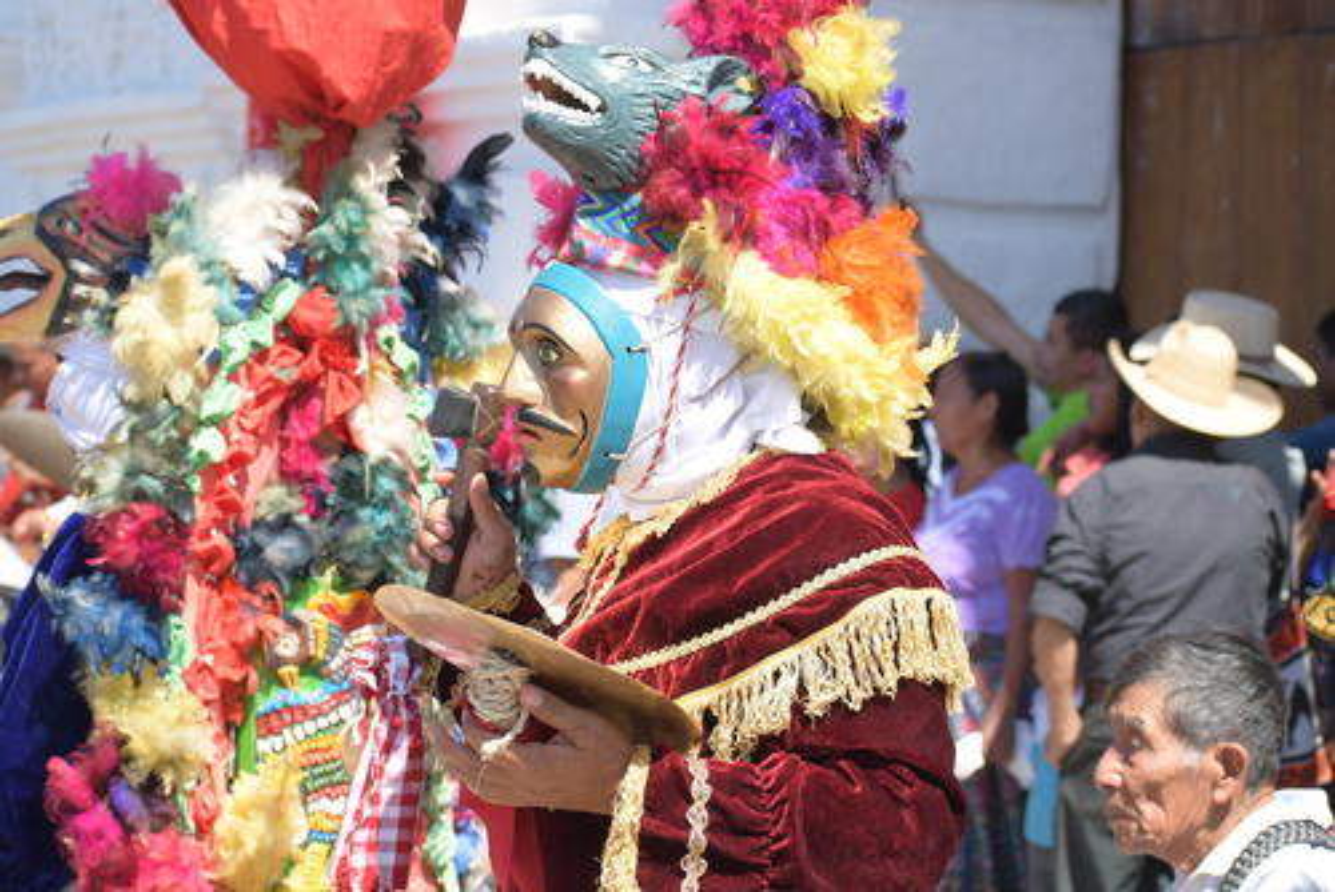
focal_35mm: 105
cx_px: 668
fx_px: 3896
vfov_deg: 13.1
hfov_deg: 19.4
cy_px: 446
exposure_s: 1/250
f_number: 5.6
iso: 100
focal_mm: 70
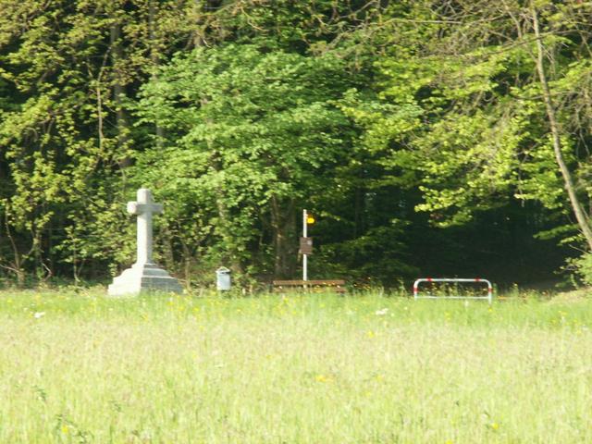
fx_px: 3472
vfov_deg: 7.3
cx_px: 296
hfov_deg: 9.7
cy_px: 222
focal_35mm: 203
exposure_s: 1/40
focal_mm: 33.3
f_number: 5.6
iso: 50
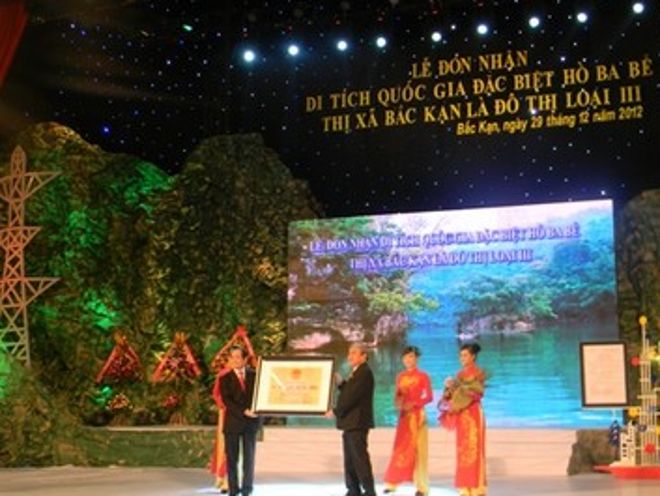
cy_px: 227
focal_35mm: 51
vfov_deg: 28.6
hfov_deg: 37.2
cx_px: 419
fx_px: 973
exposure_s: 1/30
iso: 142
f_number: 3.7
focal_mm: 6.4
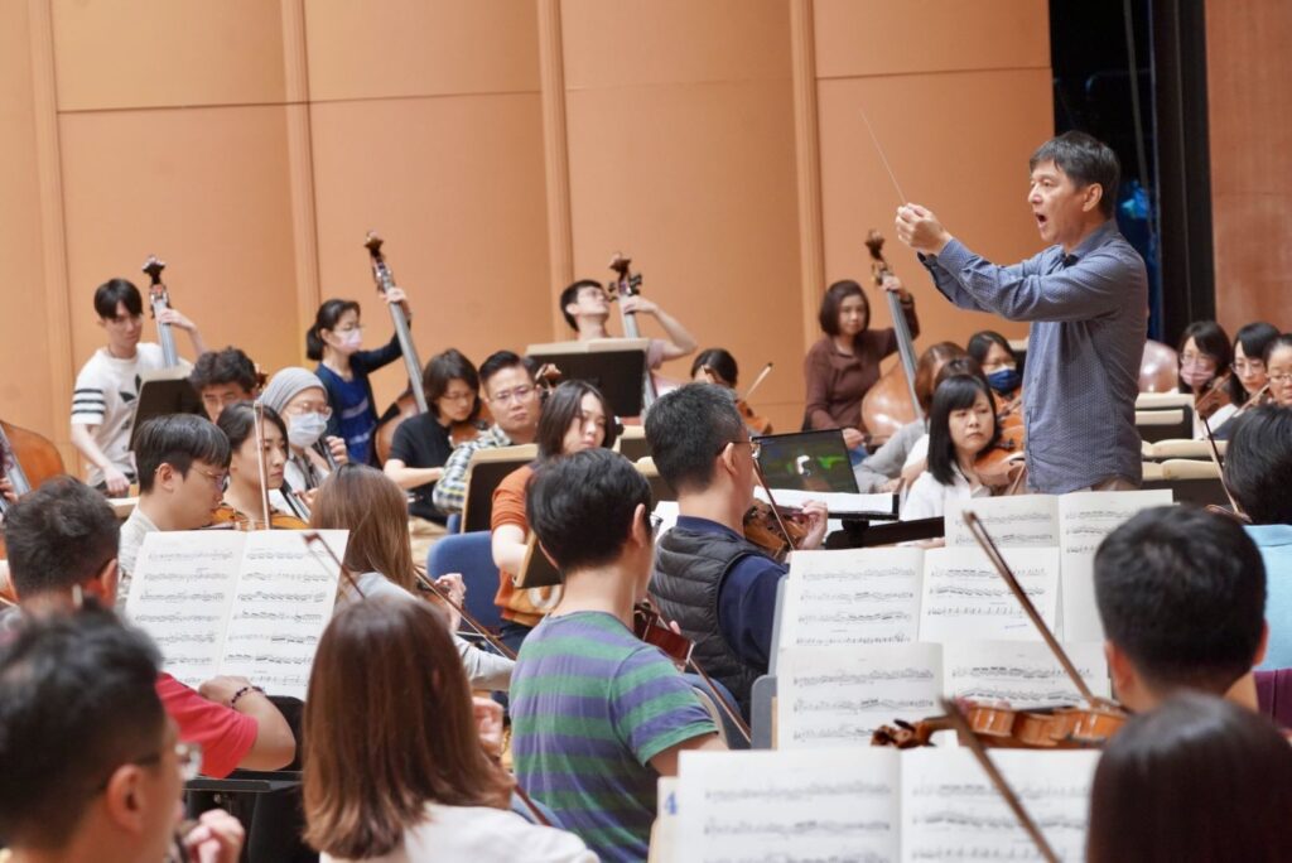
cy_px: 432
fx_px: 3519
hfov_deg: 20.8
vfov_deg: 14.0
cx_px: 646
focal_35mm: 98
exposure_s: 1/125
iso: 4000
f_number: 6.3
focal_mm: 98
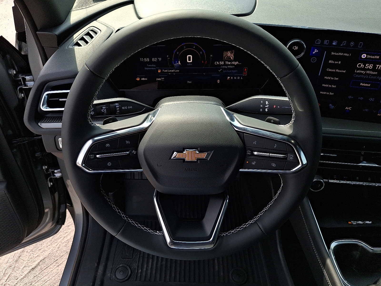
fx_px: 275
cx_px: 190
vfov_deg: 54.9
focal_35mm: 25
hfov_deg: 69.4
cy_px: 143
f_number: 1.8
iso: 30
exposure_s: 1/769
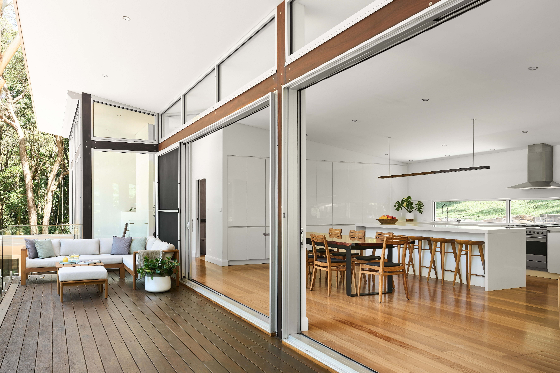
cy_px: 211
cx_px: 258
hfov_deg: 65.3
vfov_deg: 46.2
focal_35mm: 28
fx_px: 436
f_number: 8
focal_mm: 21.8
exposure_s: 1/640
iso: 500
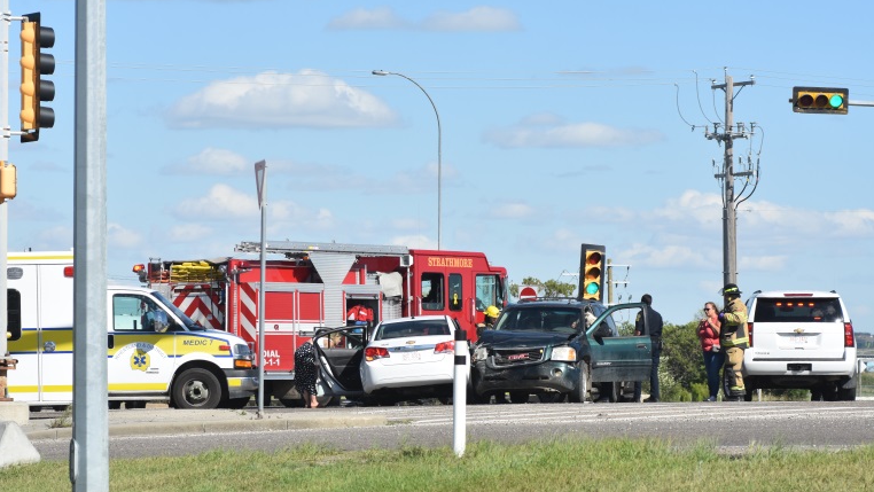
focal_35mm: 127
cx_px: 440
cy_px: 280
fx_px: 2944
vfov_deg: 9.6
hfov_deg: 16.9
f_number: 8
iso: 450
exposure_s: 1/1000
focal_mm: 80
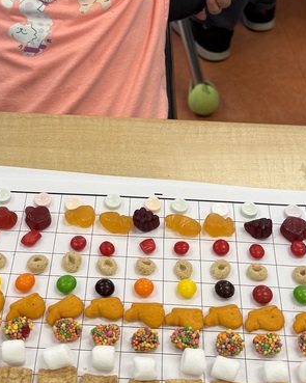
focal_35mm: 65
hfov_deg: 23.5
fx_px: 736
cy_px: 85
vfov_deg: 28.6
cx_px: 127
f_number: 1.78
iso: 80
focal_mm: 6.76
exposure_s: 1/120
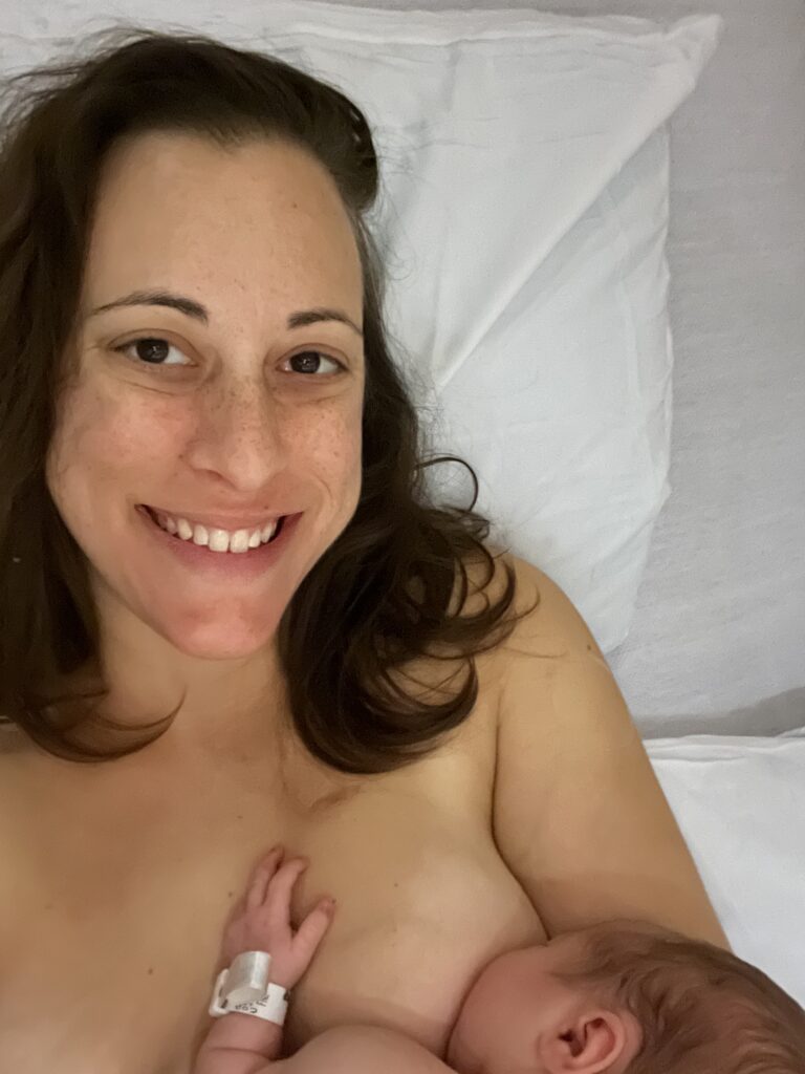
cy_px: 537
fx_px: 930
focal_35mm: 30
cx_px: 402
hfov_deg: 46.8
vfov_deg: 60.0
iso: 2000
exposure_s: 1/8
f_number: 2.2
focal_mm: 2.71
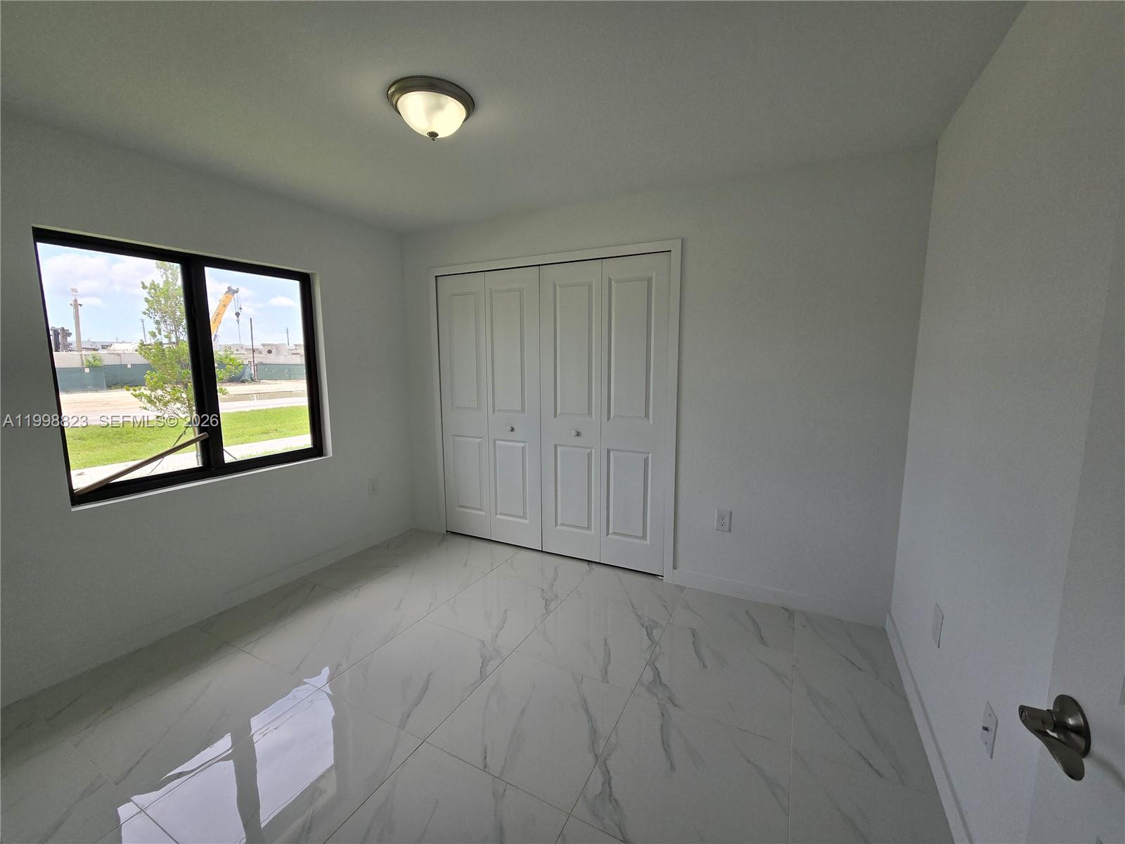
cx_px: 562
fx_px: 422
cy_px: 422
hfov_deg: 106.2
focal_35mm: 13
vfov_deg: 89.9
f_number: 2.2
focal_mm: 2.2
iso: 50
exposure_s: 1/415
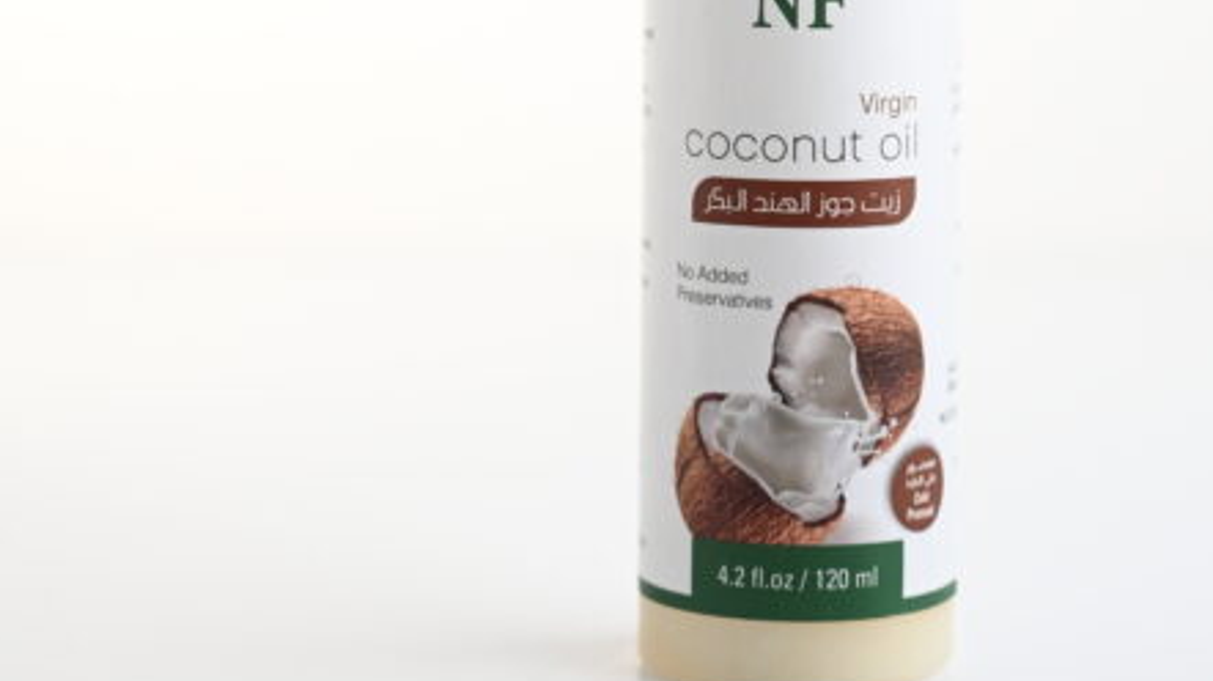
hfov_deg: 15.4
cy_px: -239
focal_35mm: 139
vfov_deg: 8.6
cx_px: 801
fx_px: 4468
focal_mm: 65
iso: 125
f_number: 4
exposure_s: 1/200
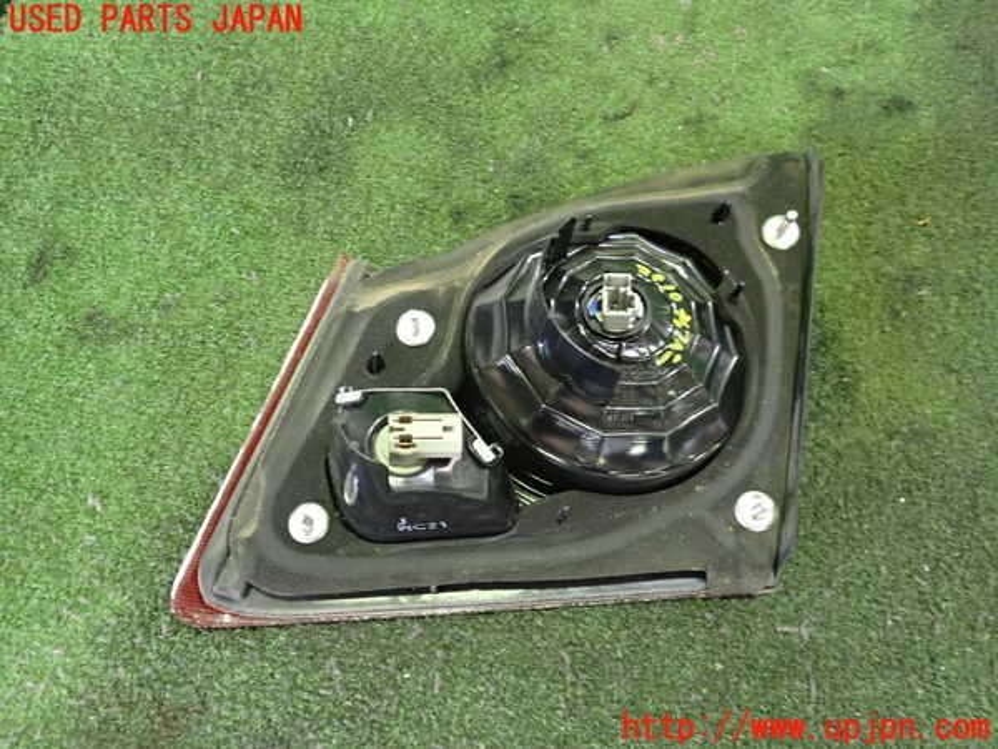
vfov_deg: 46.8
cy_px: 374
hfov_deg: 60.0
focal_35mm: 30
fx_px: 865
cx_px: 499
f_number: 2.3
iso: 800
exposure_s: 1/30
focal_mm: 5.4
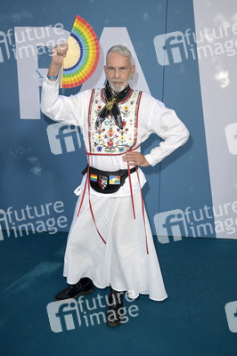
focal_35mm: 35
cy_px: 178
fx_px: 346
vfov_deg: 54.5
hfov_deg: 37.8
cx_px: 118
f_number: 8
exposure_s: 1/250
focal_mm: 35
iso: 500
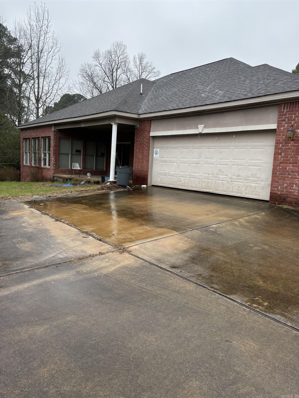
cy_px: 199
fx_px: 299
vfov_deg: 67.3
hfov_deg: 53.1
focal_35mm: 26
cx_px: 150
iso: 80
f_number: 1.6
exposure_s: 1/121
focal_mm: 5.96
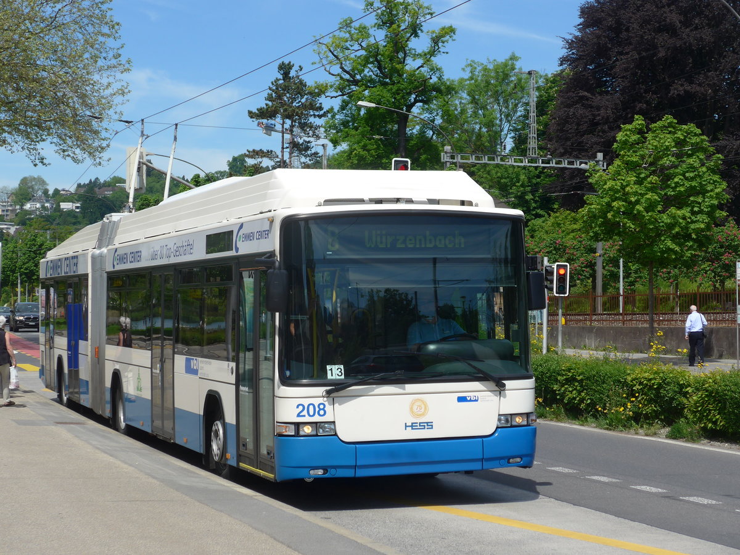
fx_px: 1582
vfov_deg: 19.9
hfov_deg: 26.3
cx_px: 370
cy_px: 278
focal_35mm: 74
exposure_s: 1/800
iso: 80
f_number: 4.2
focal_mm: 15
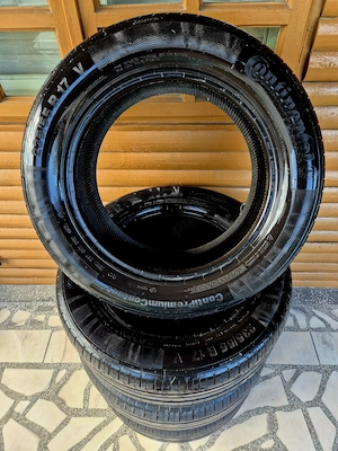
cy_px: 226
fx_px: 299
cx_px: 169
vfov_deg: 73.9
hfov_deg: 58.9
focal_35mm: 23
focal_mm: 5.4
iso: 125
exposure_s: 1/182
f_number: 1.8
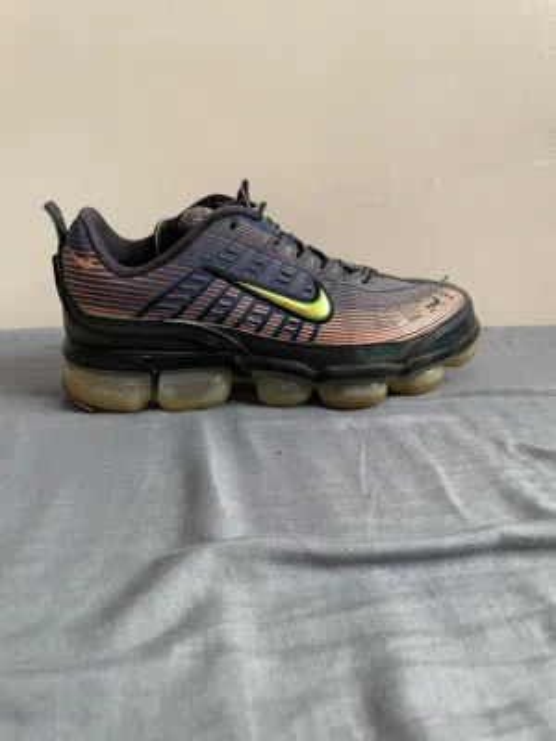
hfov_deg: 53.1
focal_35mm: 26
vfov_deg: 67.3
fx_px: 557
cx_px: 278
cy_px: 370
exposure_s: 1/60
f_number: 1.6
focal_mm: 4.2
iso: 125
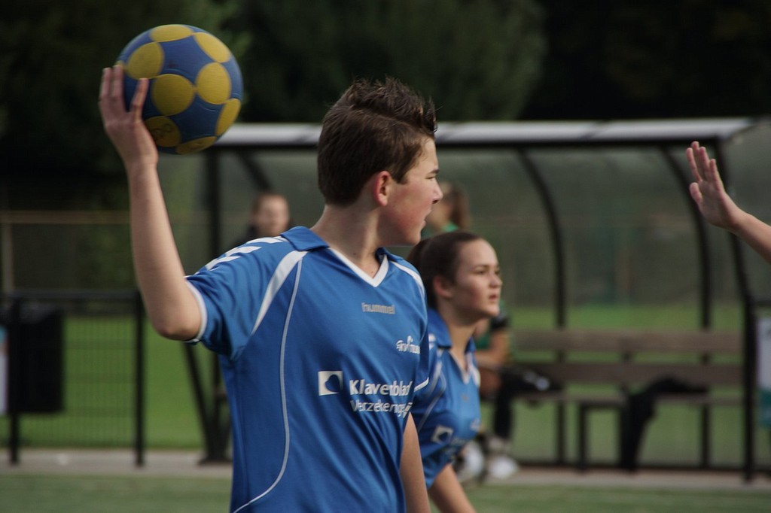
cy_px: 256
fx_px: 8028
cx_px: 386
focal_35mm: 375
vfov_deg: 3.7
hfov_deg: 5.5
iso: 200
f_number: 7.1
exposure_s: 1/250
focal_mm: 250
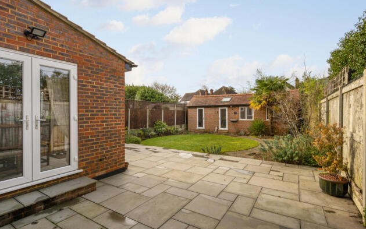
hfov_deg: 92.6
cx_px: 181
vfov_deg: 66.4
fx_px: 175
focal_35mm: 18
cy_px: 112
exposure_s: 1/100
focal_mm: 16.5
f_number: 16
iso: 400
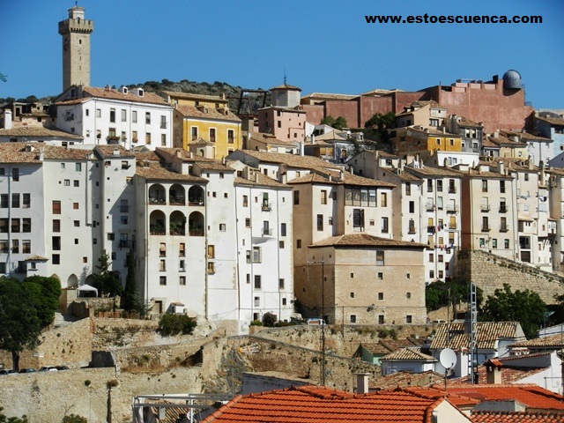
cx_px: 282
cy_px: 212
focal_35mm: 123
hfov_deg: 16.0
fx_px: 2004
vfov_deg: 12.0
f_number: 5.1
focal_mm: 22.2
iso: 160
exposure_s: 1/1600
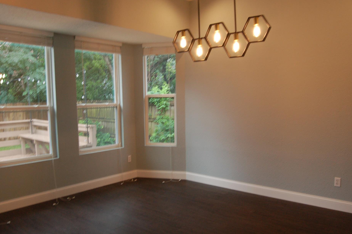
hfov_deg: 61.9
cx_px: 180
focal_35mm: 30
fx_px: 293
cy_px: 125
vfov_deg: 43.6
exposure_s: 1/30
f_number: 7.1
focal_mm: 18
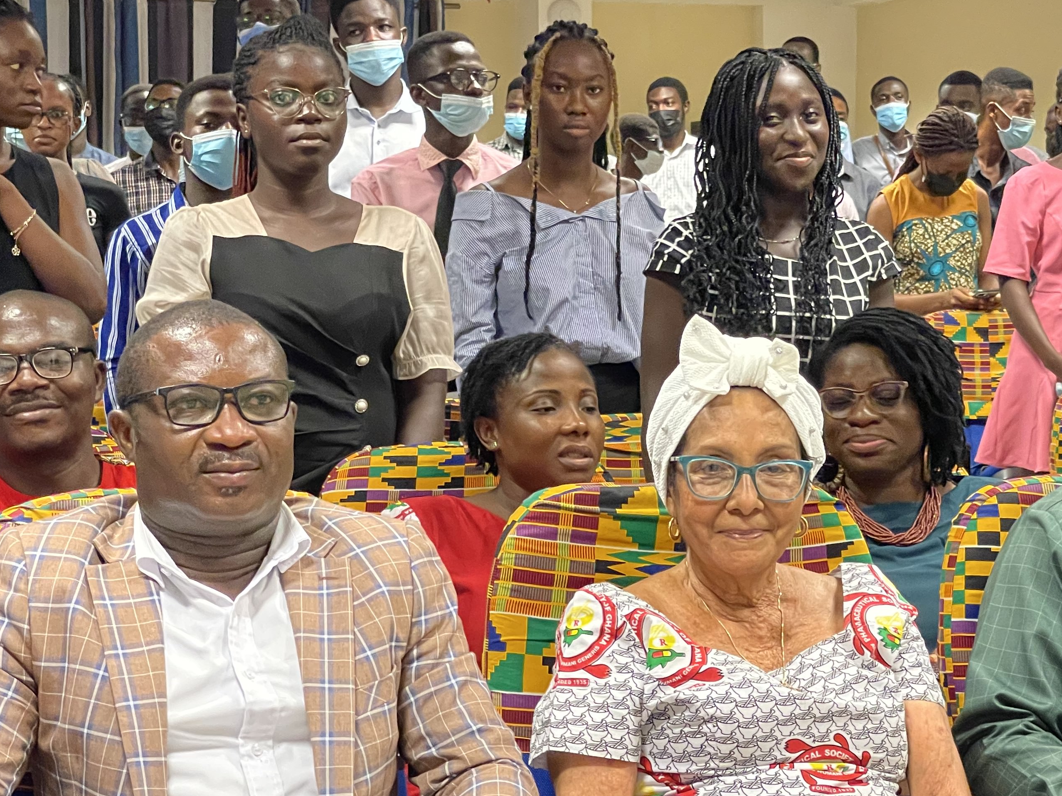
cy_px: 455
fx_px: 3098
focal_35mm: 101
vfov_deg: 14.6
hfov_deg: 19.4
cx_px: 648
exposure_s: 1/50
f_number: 2.2
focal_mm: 7.5
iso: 500
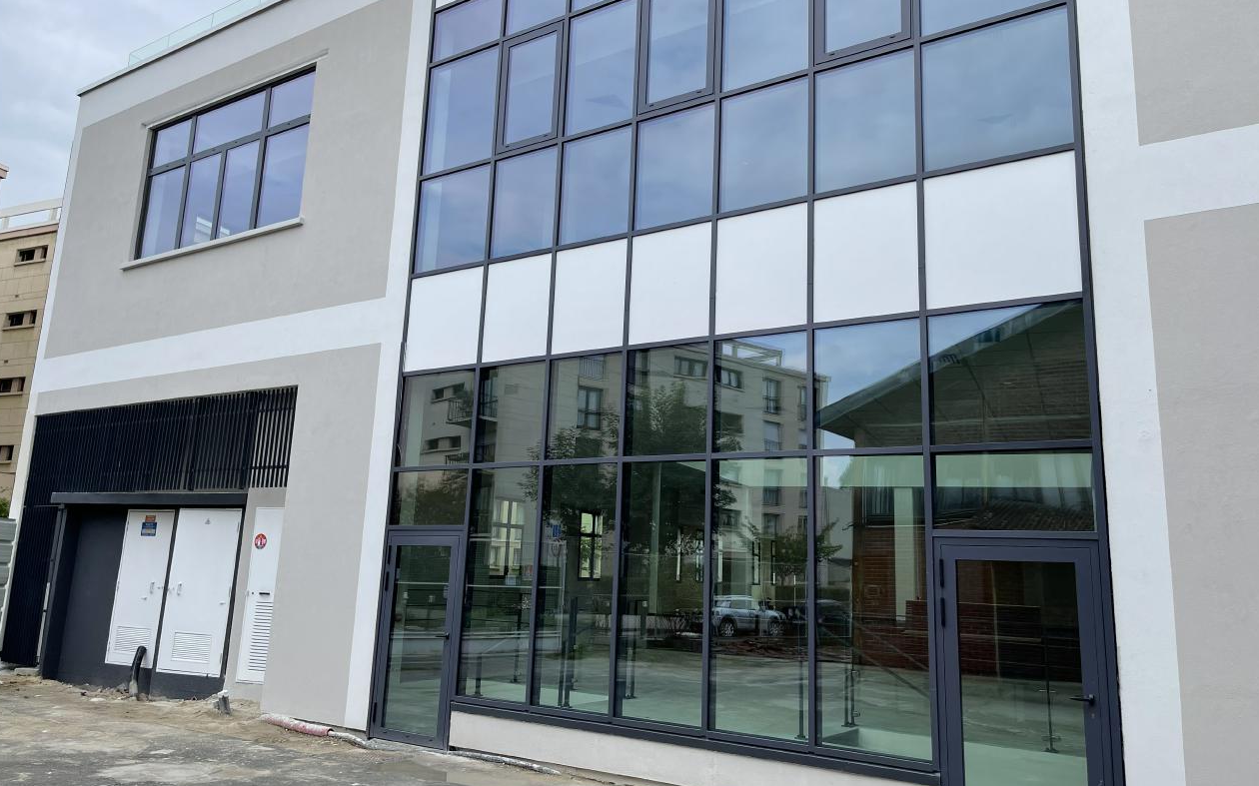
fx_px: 961
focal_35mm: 28
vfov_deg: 44.5
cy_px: 366
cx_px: 626
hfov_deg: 66.5
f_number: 1.6
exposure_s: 1/1130
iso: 32
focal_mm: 5.1
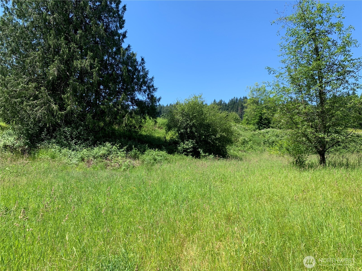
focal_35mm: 26
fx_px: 272
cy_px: 136
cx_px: 181
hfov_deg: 67.3
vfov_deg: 53.1
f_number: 1.8
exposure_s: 1/1076
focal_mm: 4.25
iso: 25
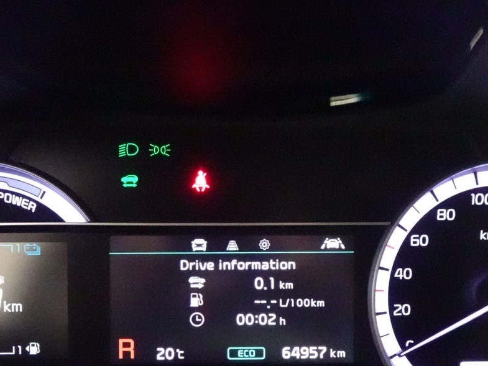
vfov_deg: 32.5
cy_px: 257
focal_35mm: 44
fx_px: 620
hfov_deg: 42.9
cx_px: 223
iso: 3200
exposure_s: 1/20
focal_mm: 4.25
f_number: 3.5
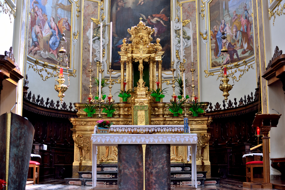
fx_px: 416
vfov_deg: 25.8
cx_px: 142
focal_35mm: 52
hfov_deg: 37.9
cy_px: 95
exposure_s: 1/13
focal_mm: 35
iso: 200
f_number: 2.8
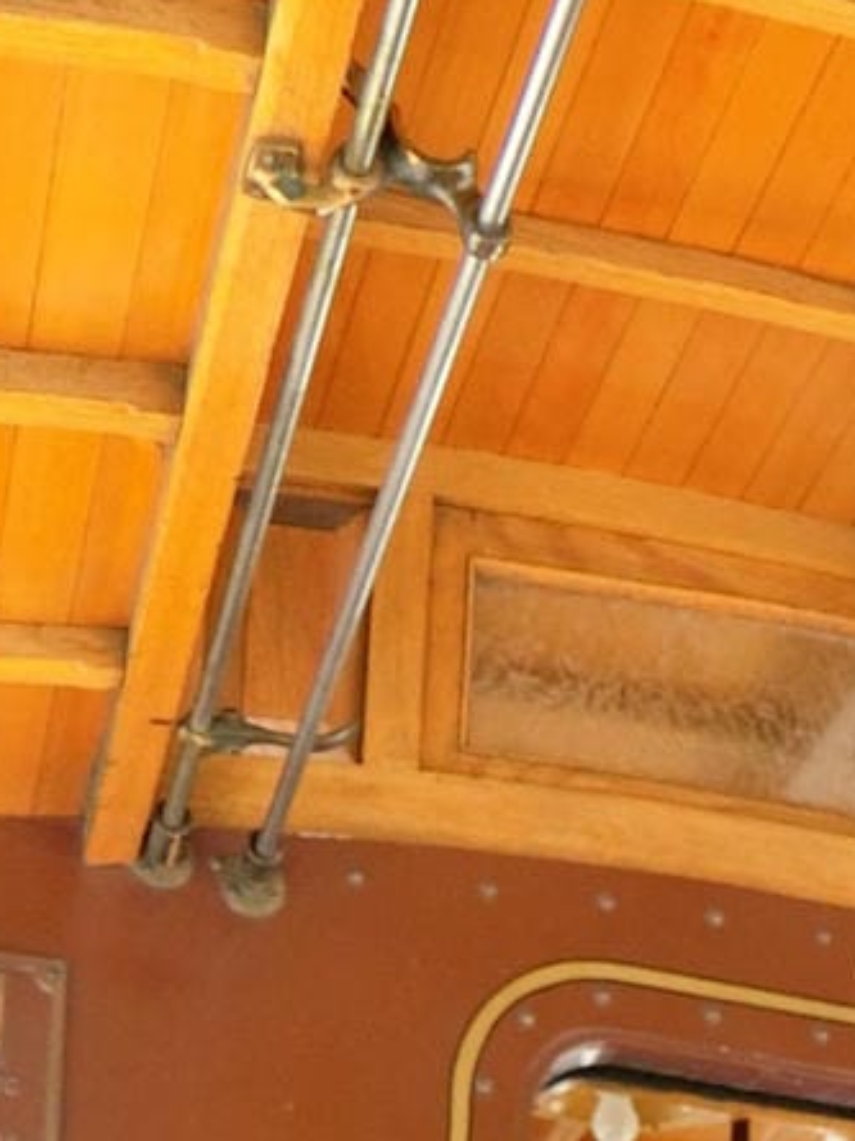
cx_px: 1094
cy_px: 1884
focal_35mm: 90
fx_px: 2964
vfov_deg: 18.4
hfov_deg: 15.6
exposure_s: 1/125
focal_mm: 5.4
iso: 320
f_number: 2.8
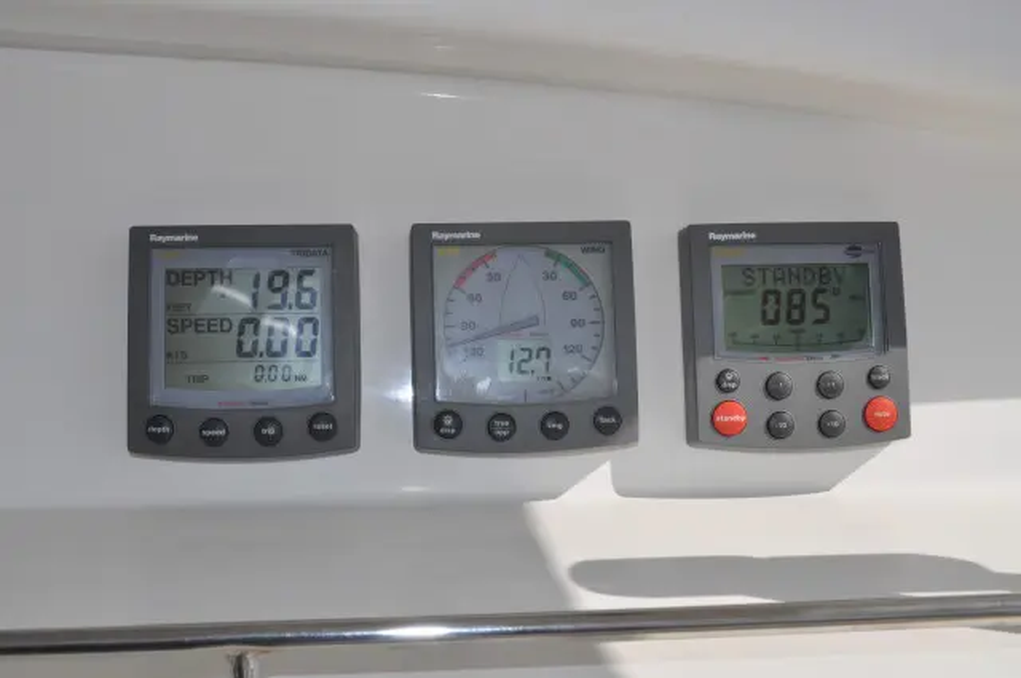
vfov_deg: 29.8
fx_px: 1275
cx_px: 510
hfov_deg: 43.7
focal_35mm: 45
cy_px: 339
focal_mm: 30
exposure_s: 1/200
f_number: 16
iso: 200
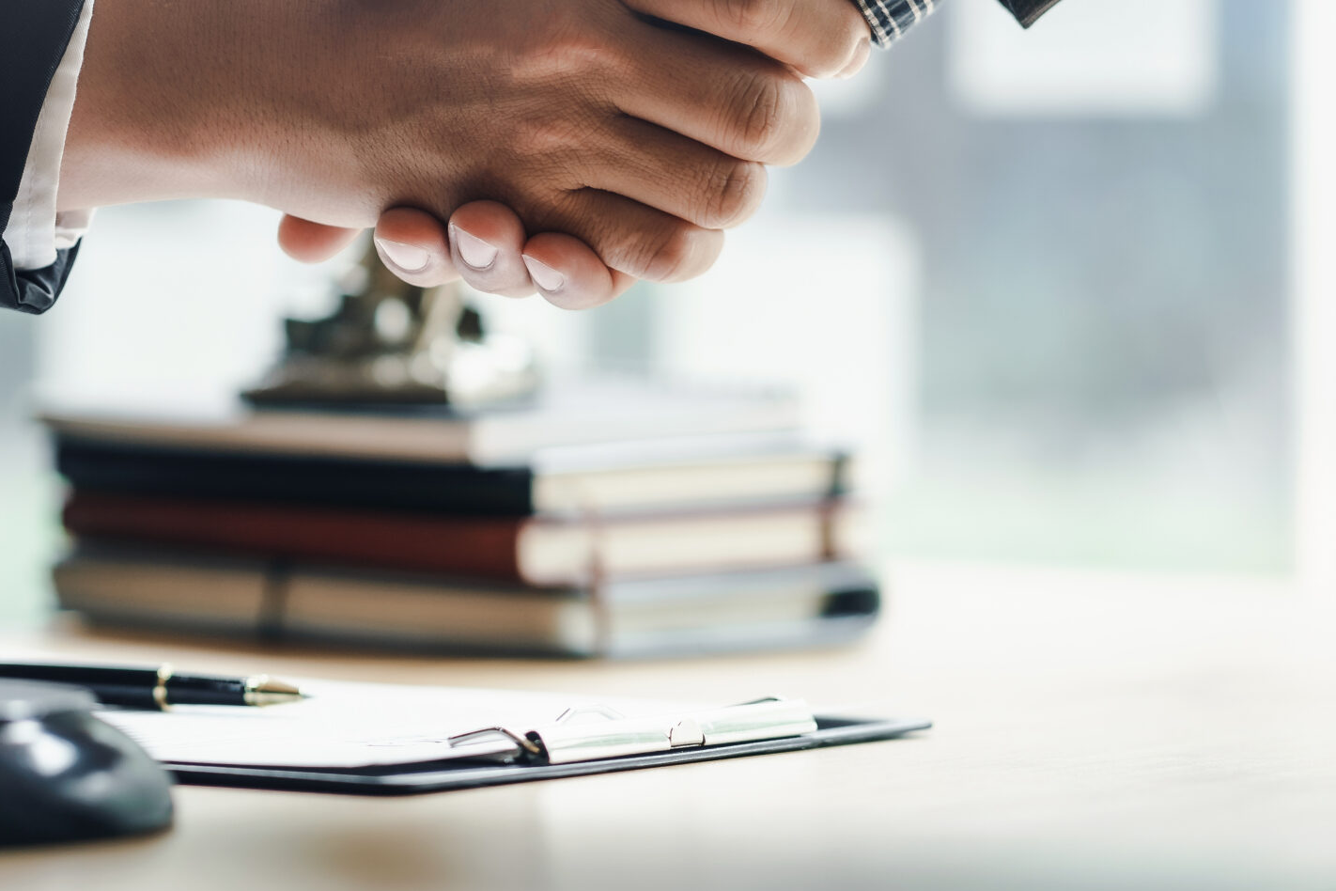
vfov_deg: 8.9
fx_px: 5678
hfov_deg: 13.4
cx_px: 315
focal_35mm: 153
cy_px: 133
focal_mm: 85
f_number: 2.8
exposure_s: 1/250
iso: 200
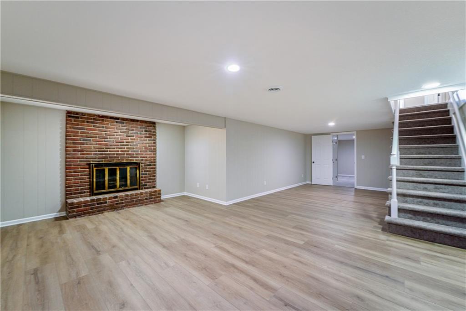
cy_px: 156
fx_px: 181
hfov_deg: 104.3
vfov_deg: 81.2
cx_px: 233
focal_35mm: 14
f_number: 13
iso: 400
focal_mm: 14
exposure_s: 1/1.67
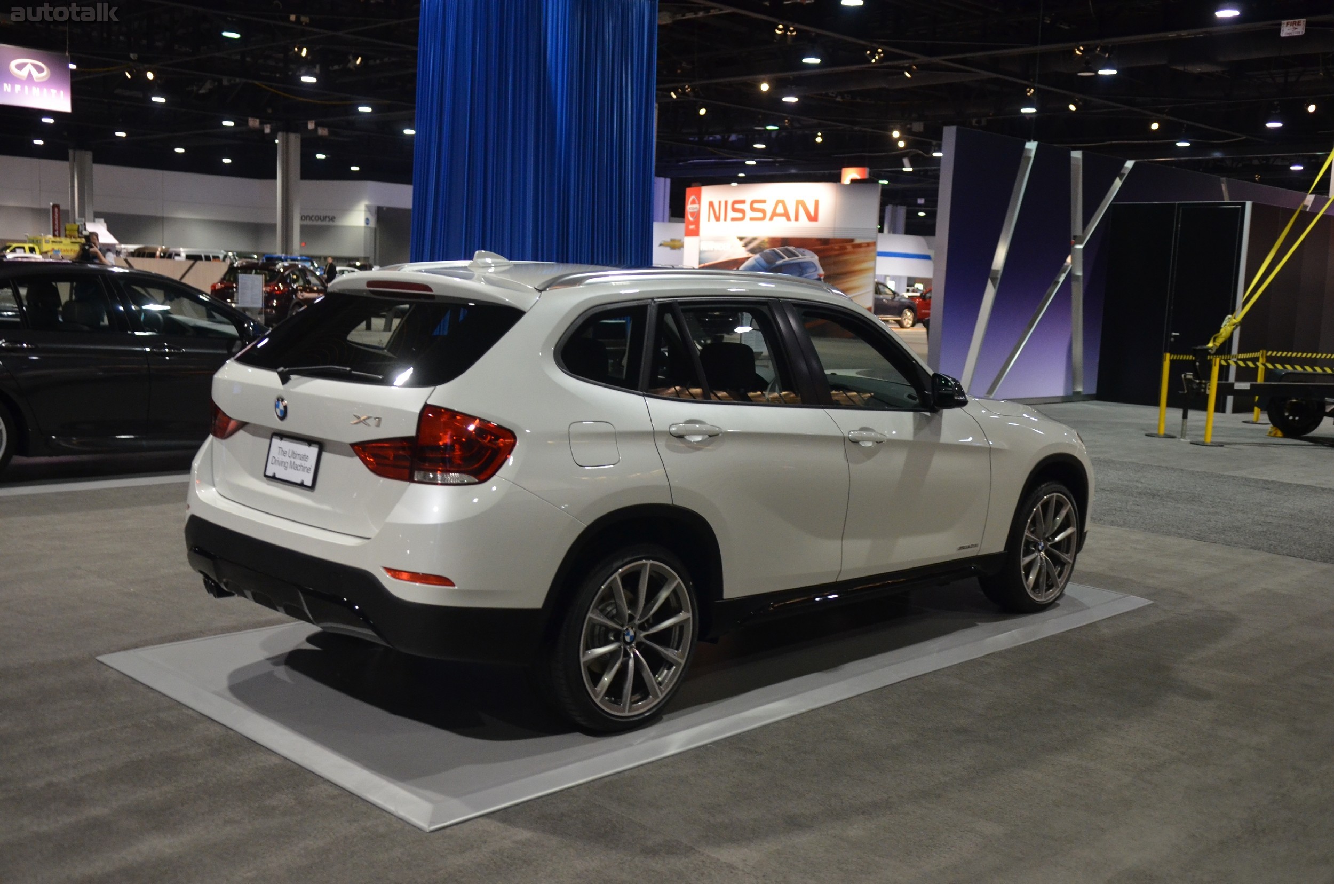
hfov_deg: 53.2
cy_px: 442
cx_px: 667
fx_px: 1331
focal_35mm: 36
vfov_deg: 36.7
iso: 1600
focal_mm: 24
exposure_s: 1/50
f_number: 2.8
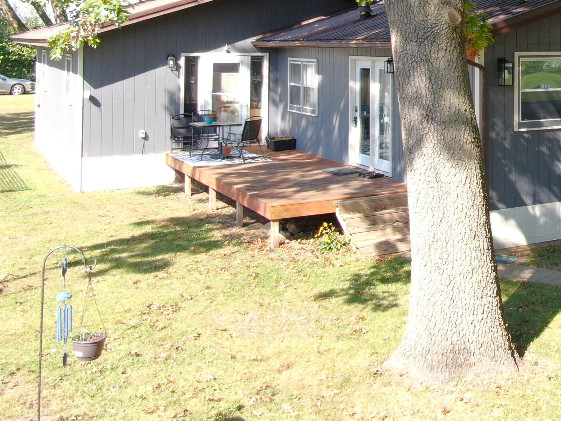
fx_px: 827
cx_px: 575
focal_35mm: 51
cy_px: 33
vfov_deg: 27.4
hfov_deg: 33.8
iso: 100
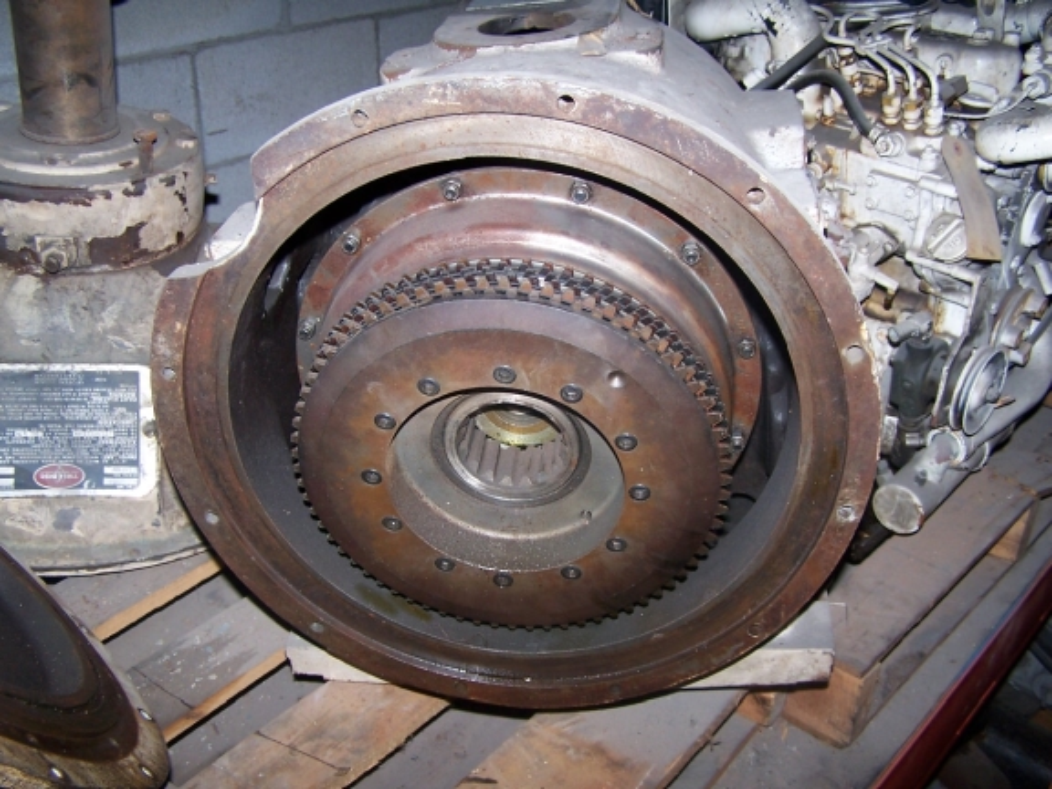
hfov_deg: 49.0
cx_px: 526
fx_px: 1155
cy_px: 394
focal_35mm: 38
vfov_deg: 37.7
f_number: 2.8
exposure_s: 1/60
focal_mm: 6.3
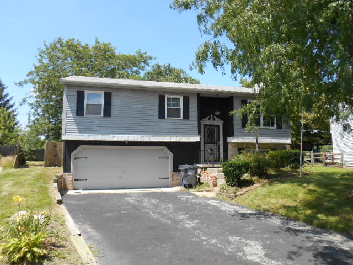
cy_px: 132
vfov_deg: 53.1
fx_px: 265
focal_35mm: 26
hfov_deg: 67.3
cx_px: 176
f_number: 3.4
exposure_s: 1/400
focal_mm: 4.7
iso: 80
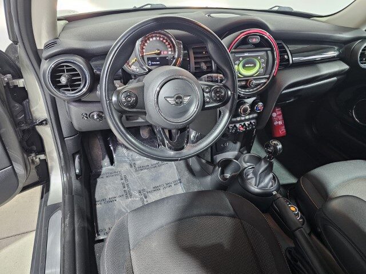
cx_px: 183
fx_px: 243
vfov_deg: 58.9
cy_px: 137
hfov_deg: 73.9
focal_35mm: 23
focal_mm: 6.3
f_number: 1.7
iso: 640
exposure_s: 1/33
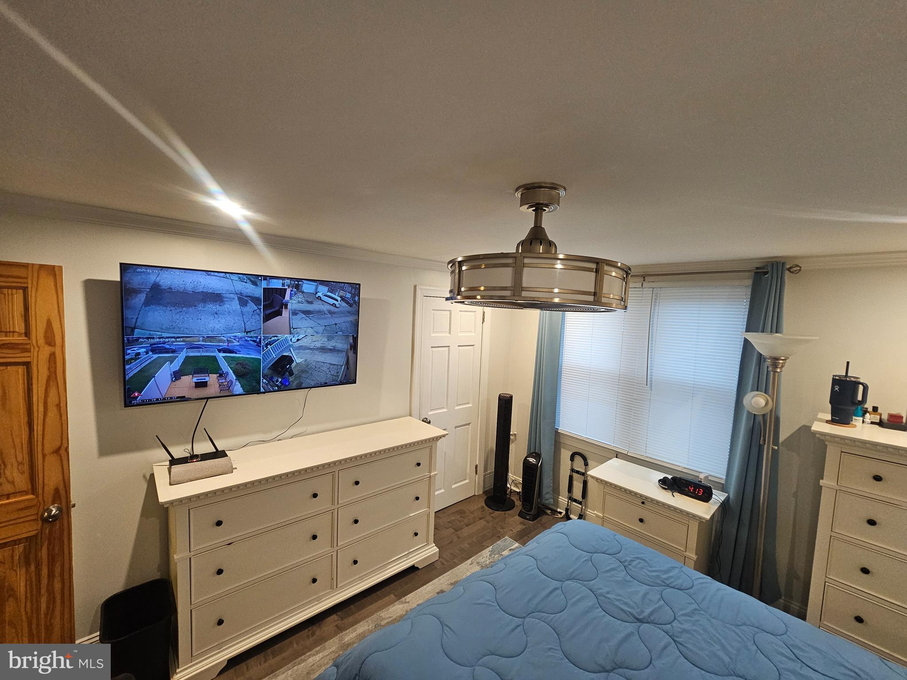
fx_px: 341
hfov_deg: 106.2
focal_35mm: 13
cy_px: 340
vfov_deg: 89.9
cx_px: 454
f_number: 2.2
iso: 320
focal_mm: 2.2
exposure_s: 1/40
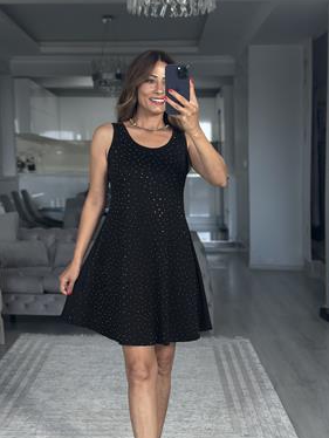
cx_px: 146
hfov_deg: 22.6
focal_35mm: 65
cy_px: 273
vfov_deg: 29.7
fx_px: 823
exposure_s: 1/121
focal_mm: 6.86
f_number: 1.78
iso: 125
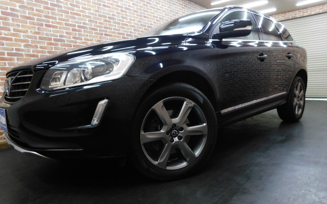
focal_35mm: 25
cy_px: 110
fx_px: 223
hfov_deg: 72.5
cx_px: 164
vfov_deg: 49.2
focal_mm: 4
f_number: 3
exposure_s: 1/30
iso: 360
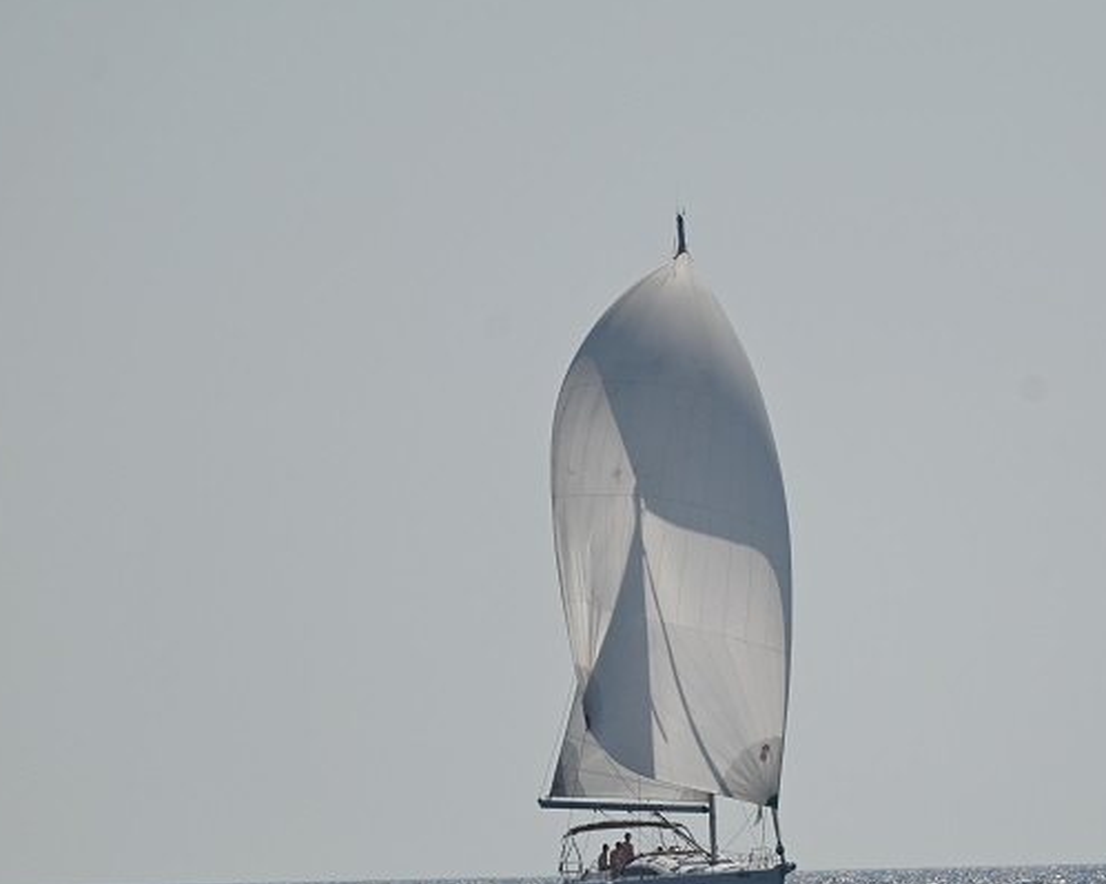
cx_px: 827
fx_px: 18458
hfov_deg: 3.4
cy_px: 617
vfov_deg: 2.7
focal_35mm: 564
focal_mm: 300
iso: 100
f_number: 5.6
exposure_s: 1/2000
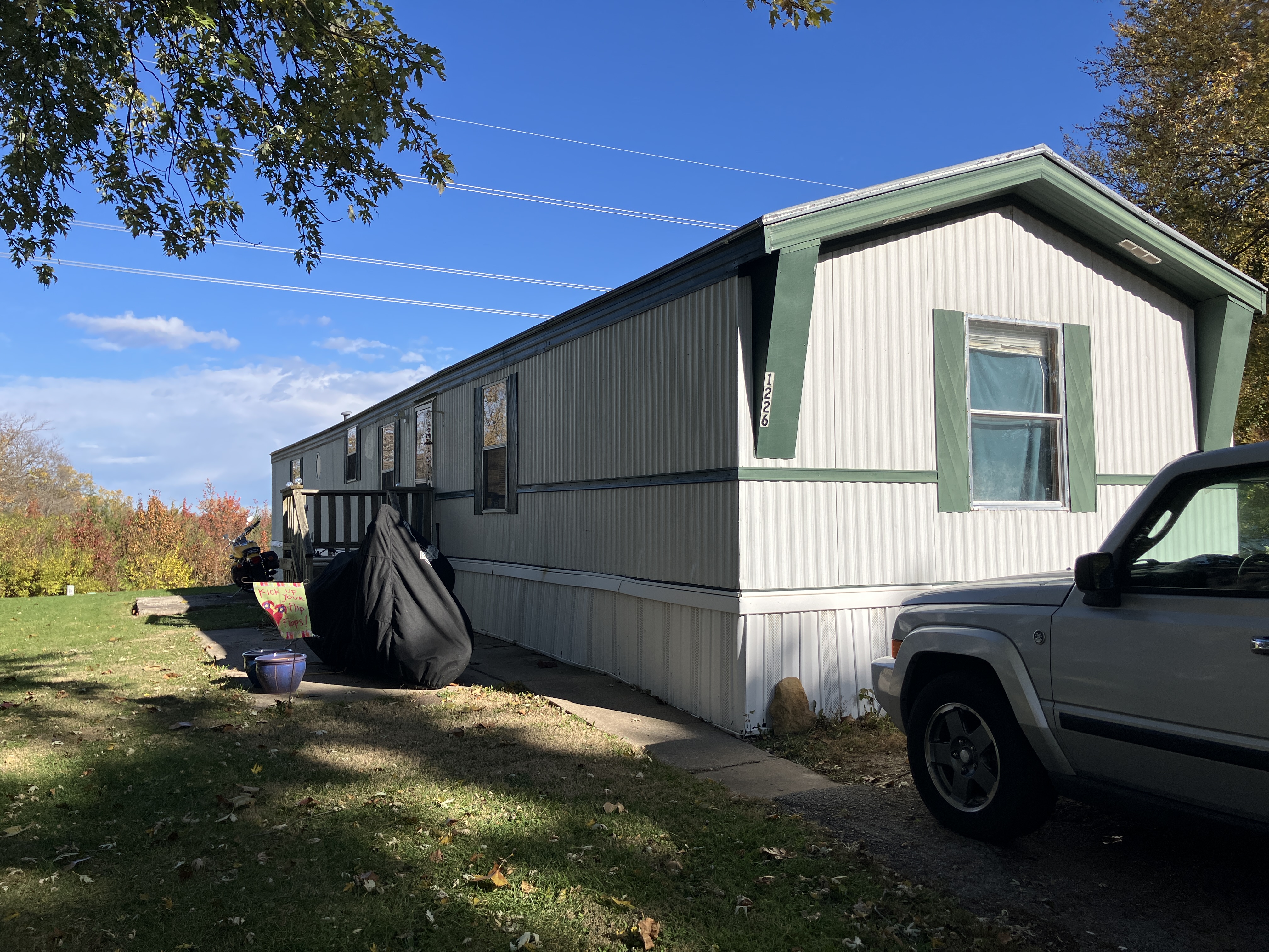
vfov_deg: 49.7
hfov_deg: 63.4
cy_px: 476
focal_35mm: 28
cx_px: 634
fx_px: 1026
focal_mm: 3.99
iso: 32
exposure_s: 1/2208
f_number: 1.8
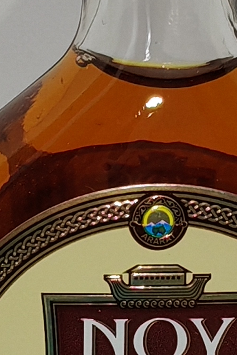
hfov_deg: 11.0
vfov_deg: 16.4
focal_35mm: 125
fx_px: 1235
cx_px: 121
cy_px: 182
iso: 50
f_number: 2.2
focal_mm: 1.96
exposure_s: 1/100
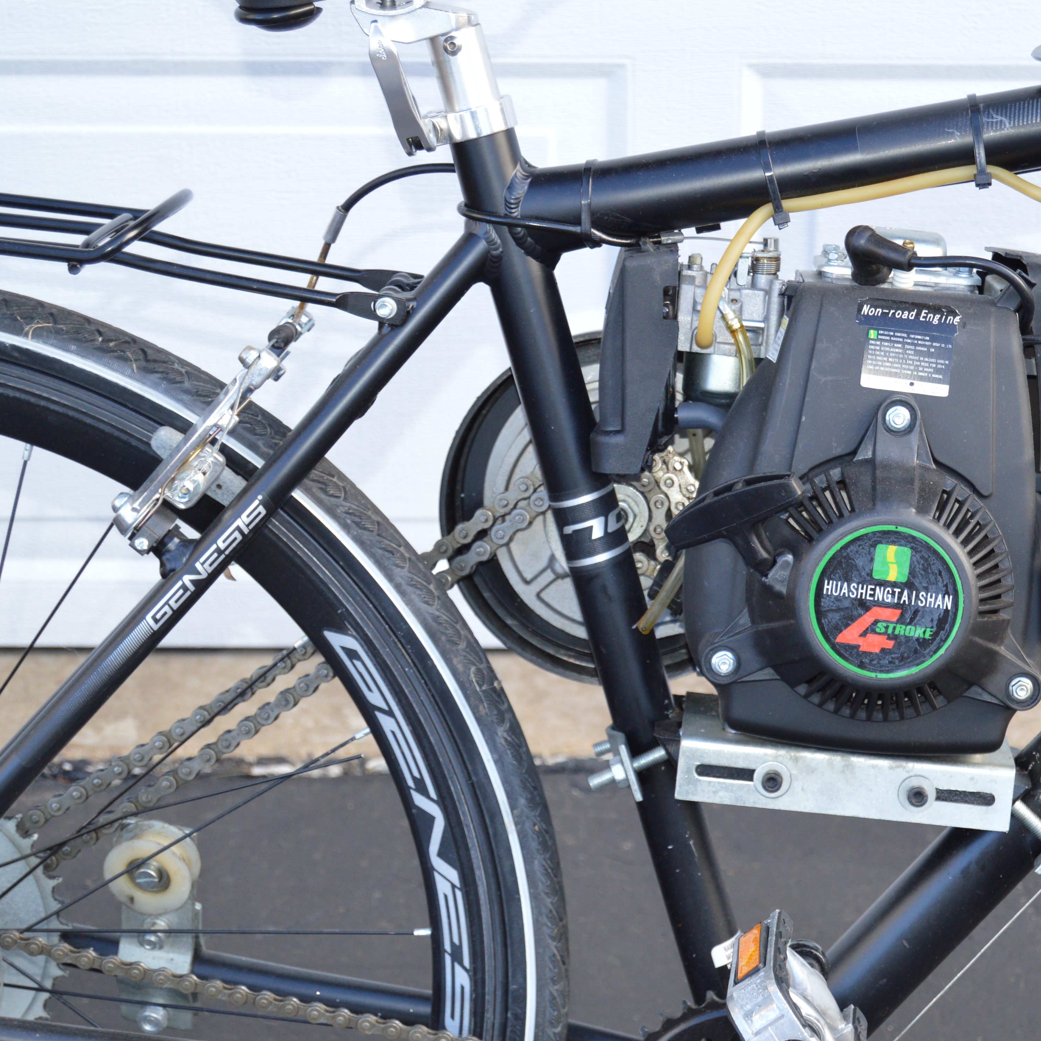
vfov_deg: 17.4
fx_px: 3402
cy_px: 519
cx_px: 785
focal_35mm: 100
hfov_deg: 17.3
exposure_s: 1/200
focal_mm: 52
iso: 800
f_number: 6.3
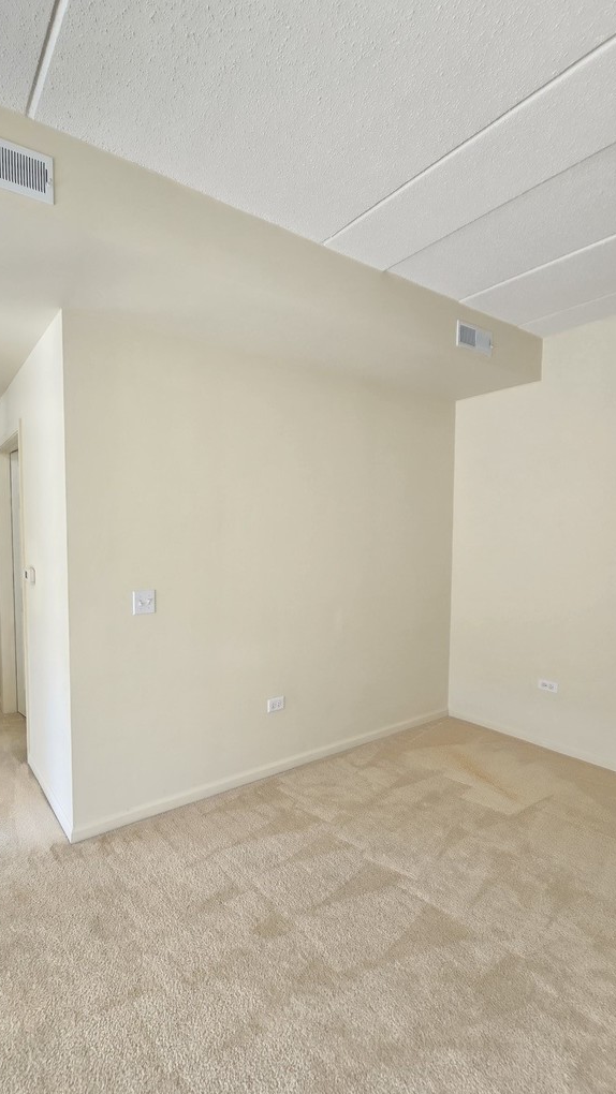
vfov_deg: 103.0
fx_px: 435
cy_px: 560
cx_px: 196
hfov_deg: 68.2
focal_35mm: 15
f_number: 2.2
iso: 80
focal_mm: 2.2
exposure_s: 1/60
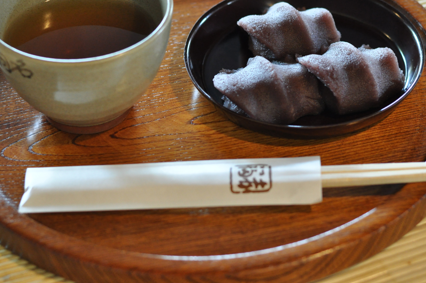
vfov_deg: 13.1
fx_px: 1229
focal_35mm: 104
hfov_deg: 19.7
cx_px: 200
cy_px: 89
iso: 1000
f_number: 3.5
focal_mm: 50
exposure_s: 1/30
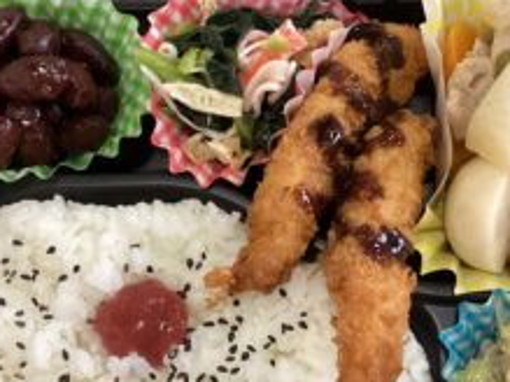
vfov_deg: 27.4
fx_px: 780
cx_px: 260
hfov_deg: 36.2
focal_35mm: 53
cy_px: 232
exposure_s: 1/40
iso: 250
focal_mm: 3.3
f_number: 2.4
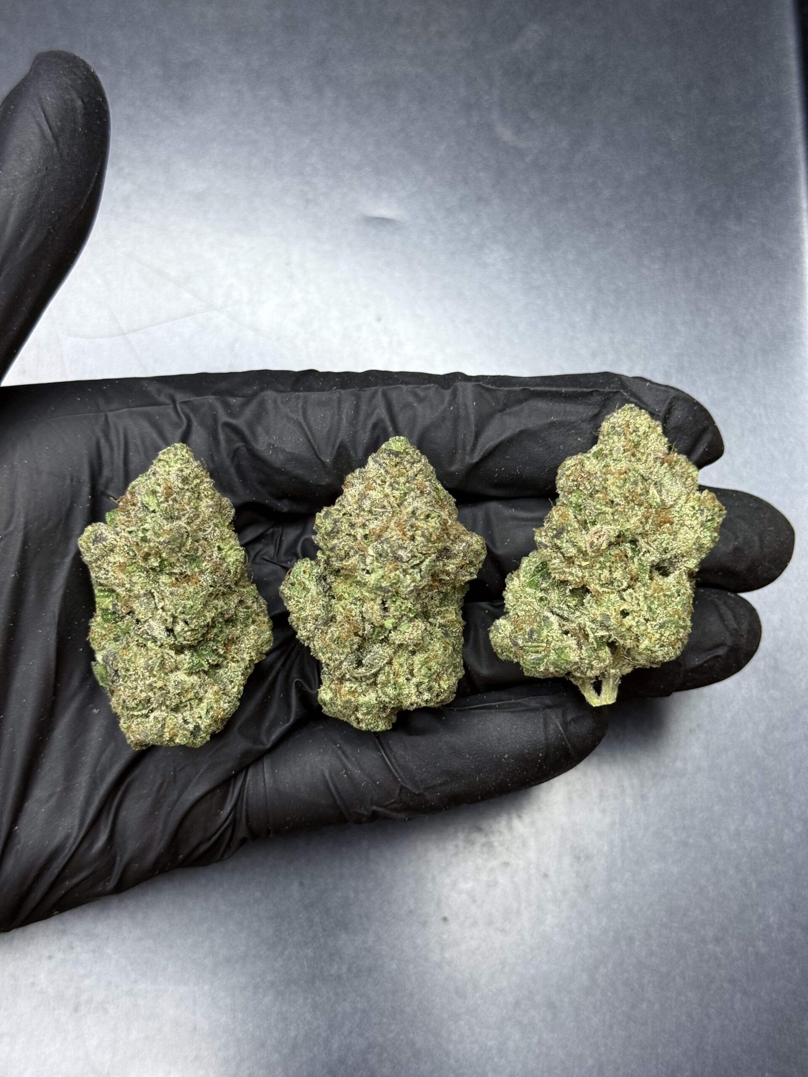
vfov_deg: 39.7
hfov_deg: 30.3
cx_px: 404
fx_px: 1494
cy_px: 538
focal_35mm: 48
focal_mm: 6.76
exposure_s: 1/50
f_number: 1.78
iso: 160
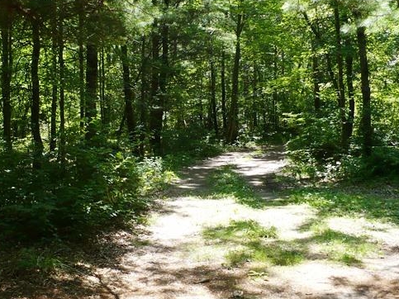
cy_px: 146
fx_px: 565
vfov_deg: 29.7
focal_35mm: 49
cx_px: 150
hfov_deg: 38.7
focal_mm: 6.1
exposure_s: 1/160
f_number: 2.8
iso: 100
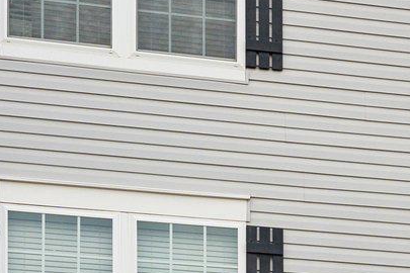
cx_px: 985
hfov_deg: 10.2
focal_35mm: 175
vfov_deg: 7.8
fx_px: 1988
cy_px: 313
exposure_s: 1/320
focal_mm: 34.5
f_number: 7.1
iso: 200
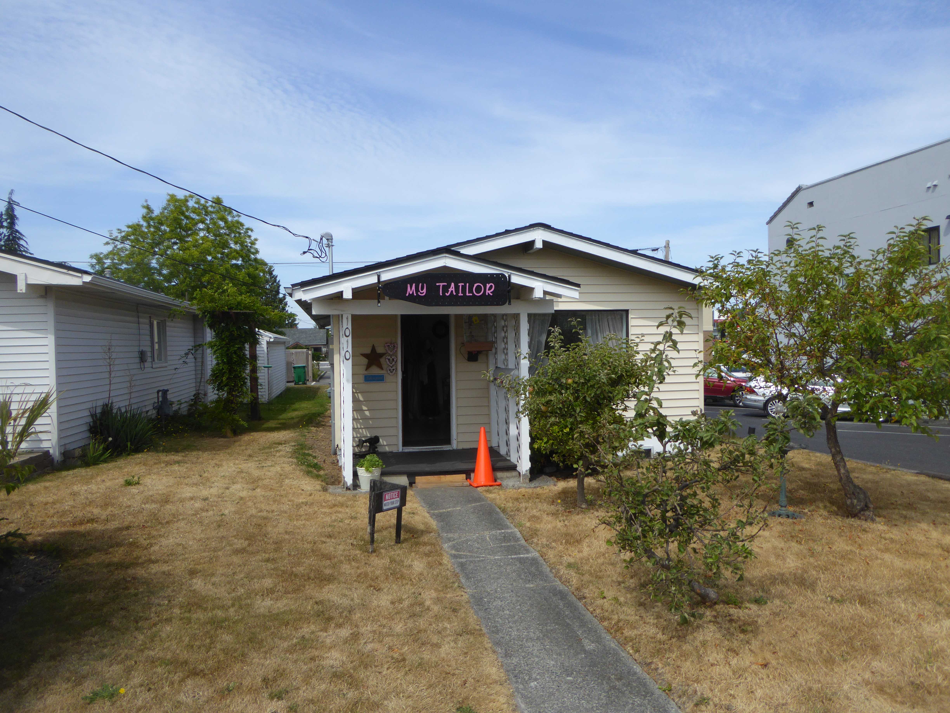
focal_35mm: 24
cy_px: 356
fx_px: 659
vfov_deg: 56.8
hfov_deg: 71.6
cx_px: 475
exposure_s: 1/1000
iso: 100
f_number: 3.3
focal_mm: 4.3
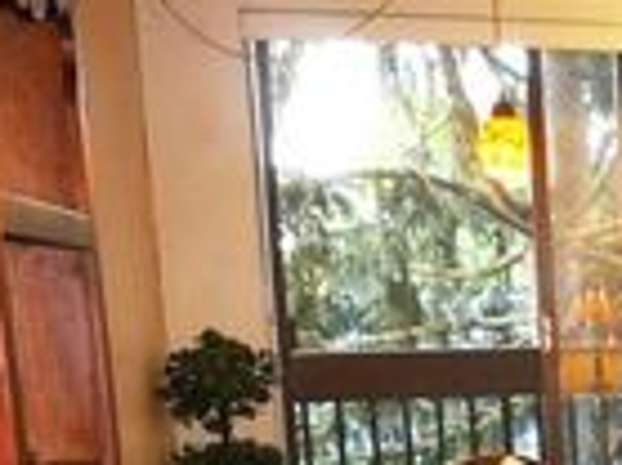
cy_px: 588
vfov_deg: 15.7
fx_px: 1616
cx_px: 962
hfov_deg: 18.9
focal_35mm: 90
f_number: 2.8
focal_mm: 4.4
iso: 100
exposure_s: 1/30
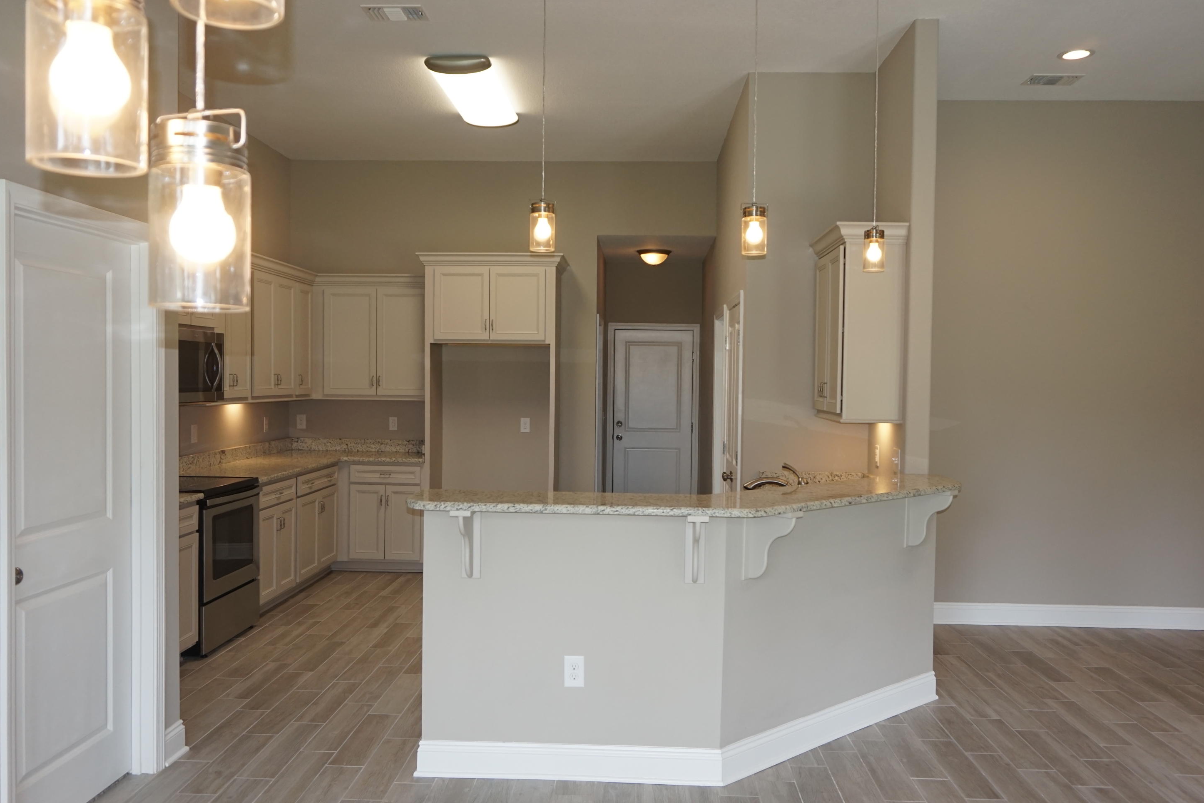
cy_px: 410
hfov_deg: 65.5
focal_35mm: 28
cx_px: 613
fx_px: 936
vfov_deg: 46.4
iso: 400
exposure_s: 1/160
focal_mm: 18
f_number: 4
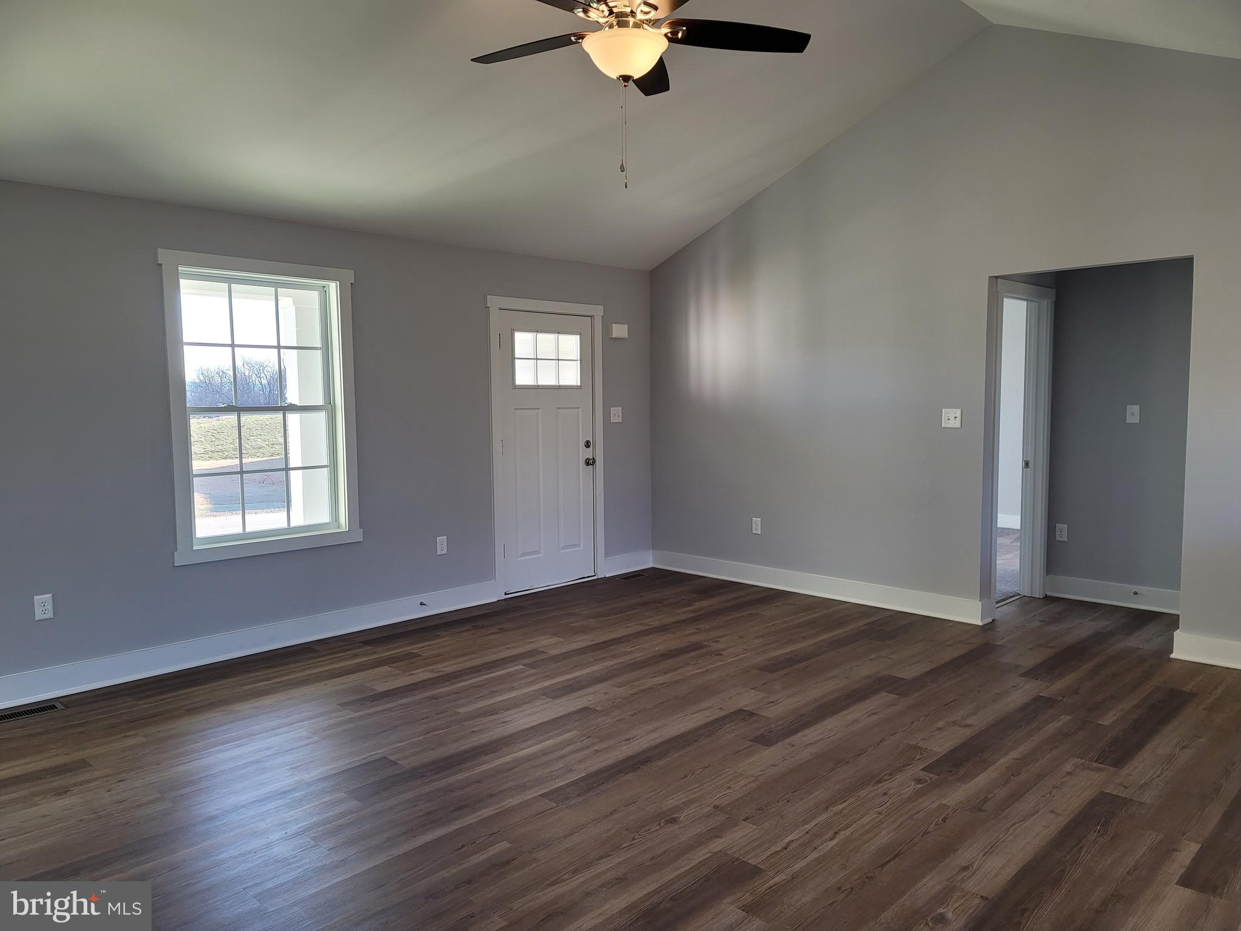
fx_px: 896
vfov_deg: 54.9
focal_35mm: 25
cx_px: 620
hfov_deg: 69.4
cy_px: 466
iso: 100
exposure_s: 1/120
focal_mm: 7
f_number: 1.8
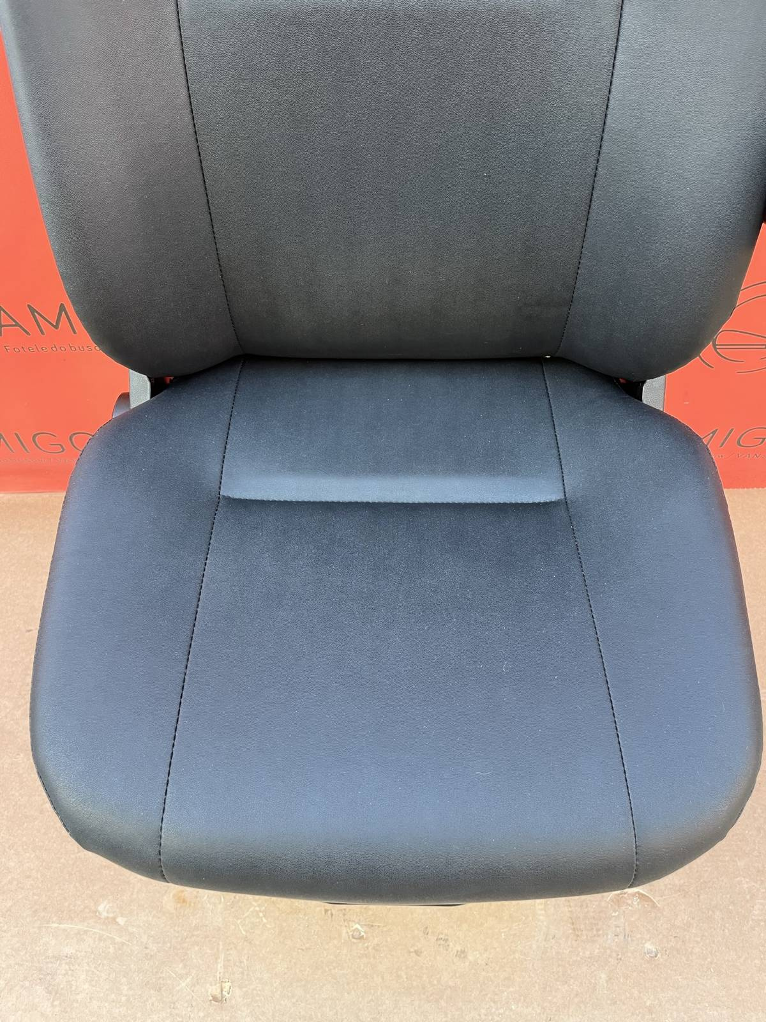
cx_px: 383
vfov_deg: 67.3
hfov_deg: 53.1
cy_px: 511
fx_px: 767
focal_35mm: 26
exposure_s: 1/74
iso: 125
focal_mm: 5.1
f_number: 1.6
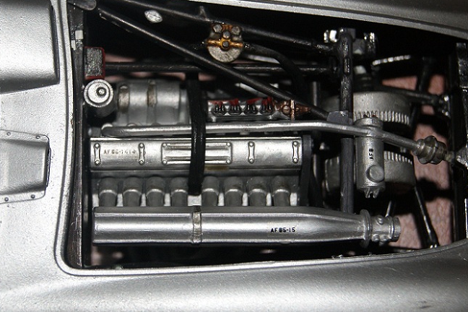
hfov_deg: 15.8
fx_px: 1687
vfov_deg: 10.6
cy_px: 126
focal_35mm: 130
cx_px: 196
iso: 400
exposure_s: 1/80
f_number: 7.1
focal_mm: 55
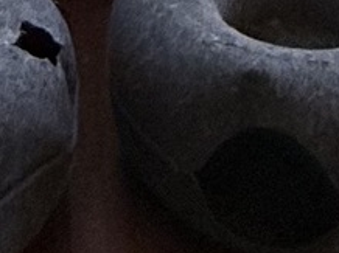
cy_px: -745
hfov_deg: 13.3
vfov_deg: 7.4
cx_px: 48
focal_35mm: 148
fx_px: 1448
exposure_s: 1/120
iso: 100
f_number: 2.2
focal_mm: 2.22
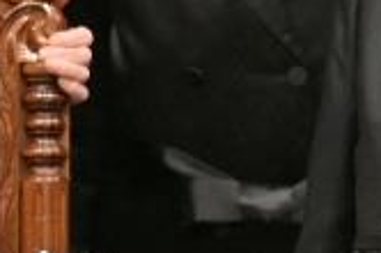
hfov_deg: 1.1
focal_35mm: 1853
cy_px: 152
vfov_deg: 0.7
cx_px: -83
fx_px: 19573
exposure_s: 1/400
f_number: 2.8
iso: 320
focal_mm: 200
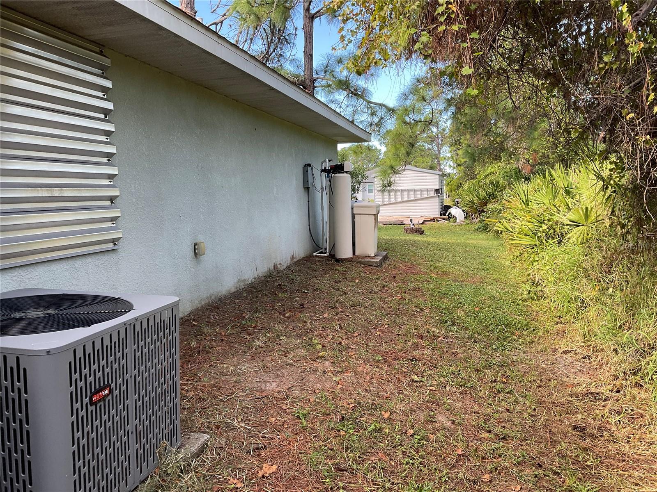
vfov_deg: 48.2
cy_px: 246
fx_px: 550
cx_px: 328
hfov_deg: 61.7
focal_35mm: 29
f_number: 1.8
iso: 16
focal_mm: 3
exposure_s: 1/140
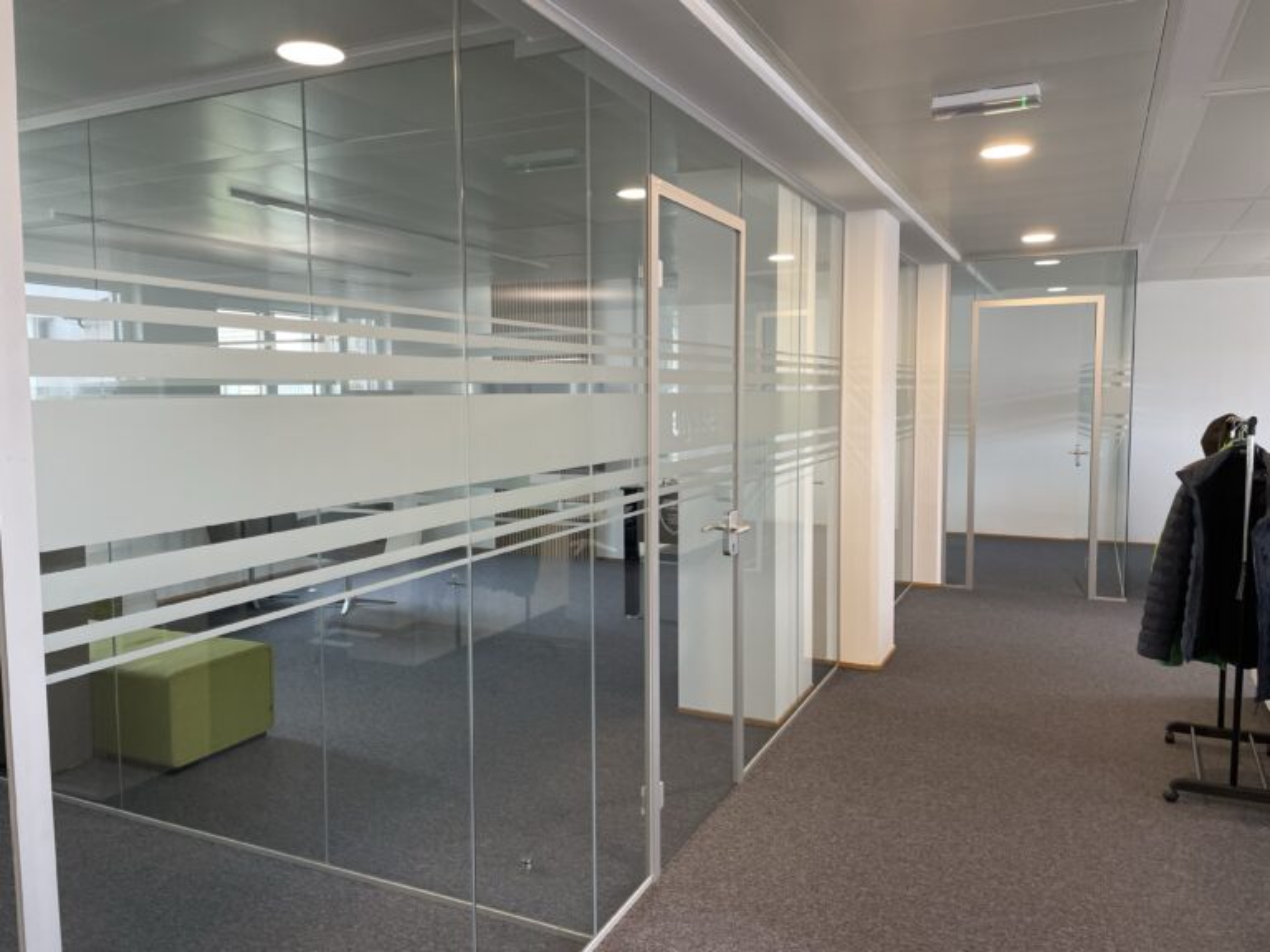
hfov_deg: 67.3
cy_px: 476
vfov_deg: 53.1
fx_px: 954
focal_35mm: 26
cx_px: 635
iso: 100
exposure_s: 1/100
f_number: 1.6
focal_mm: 4.2
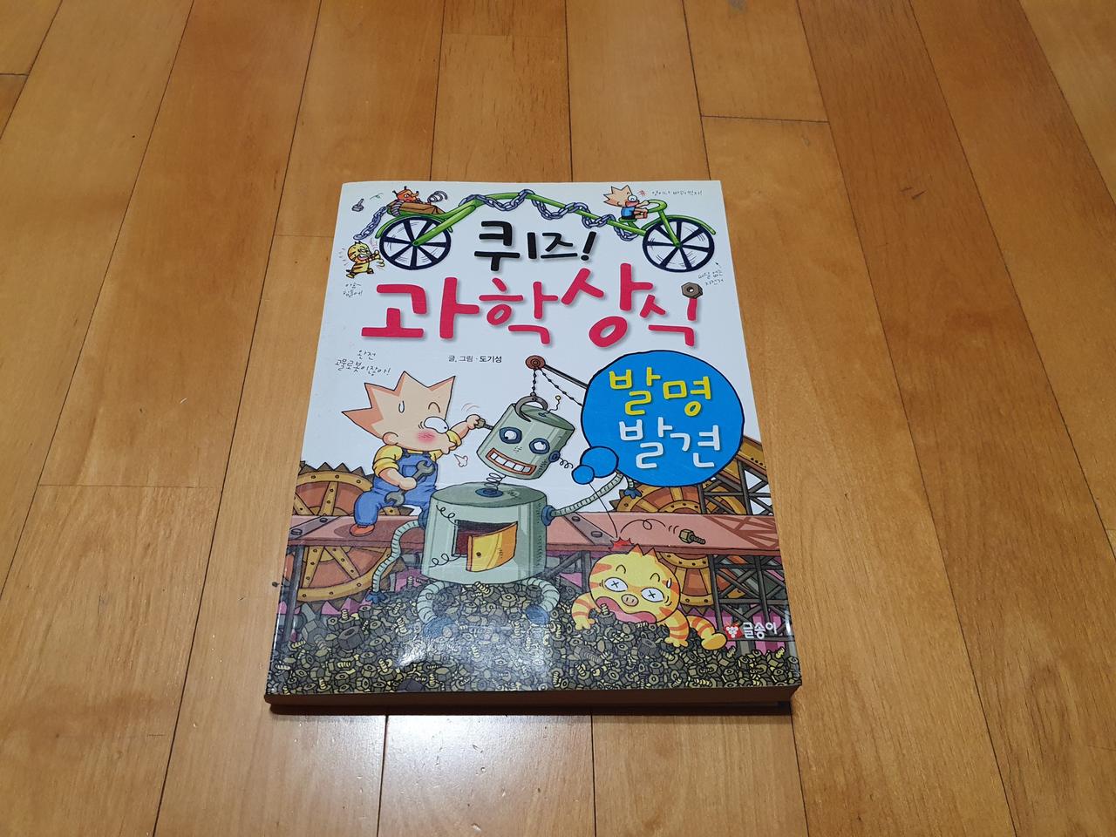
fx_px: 838
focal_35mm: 26
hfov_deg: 67.3
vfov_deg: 53.1
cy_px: 418
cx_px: 558
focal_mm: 4.32
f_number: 1.5
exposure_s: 1/40
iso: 320
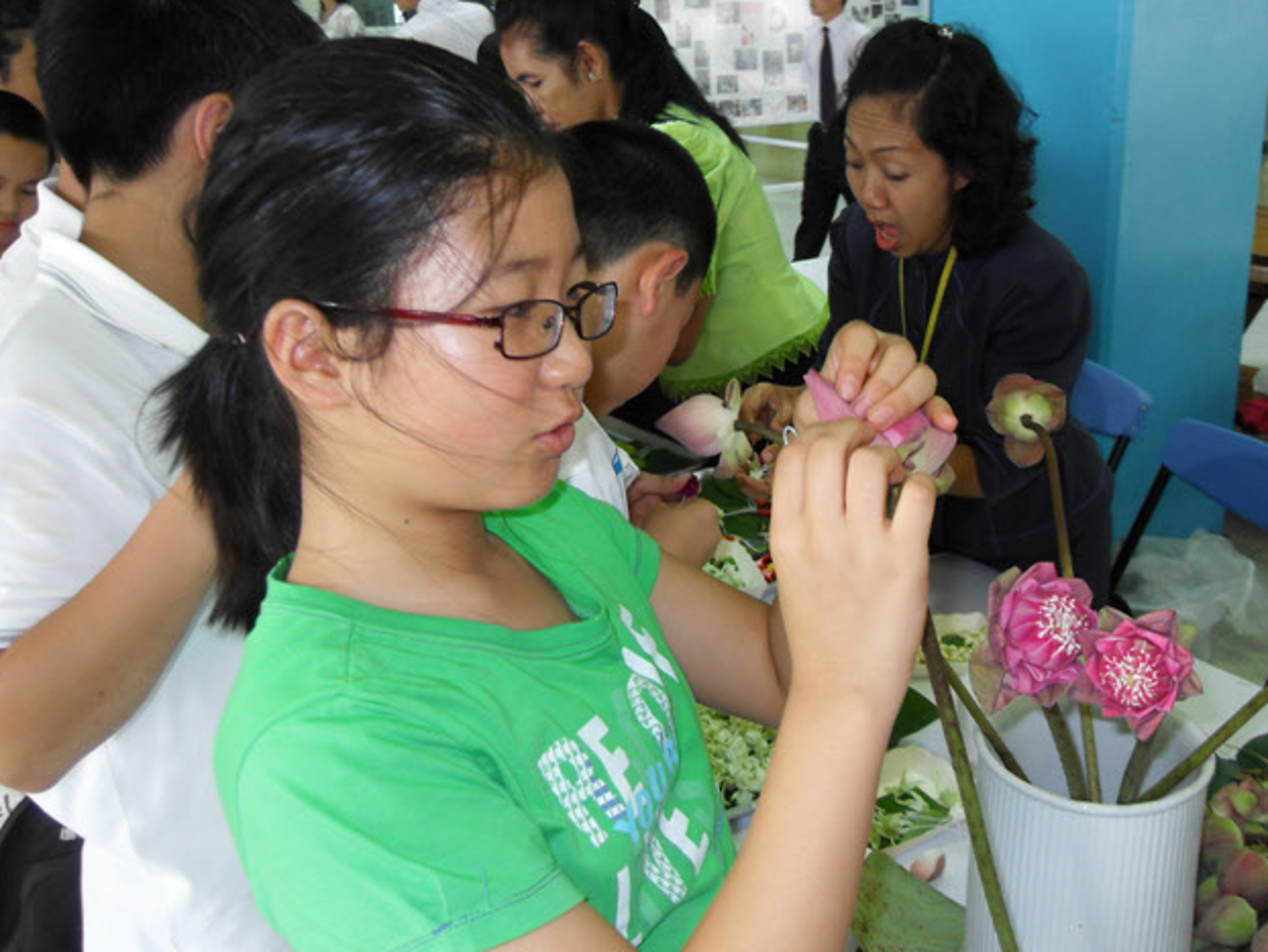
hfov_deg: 50.8
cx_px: 789
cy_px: 471
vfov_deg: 39.7
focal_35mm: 36
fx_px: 1319
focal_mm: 6
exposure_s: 1/45
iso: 200
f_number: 2.8
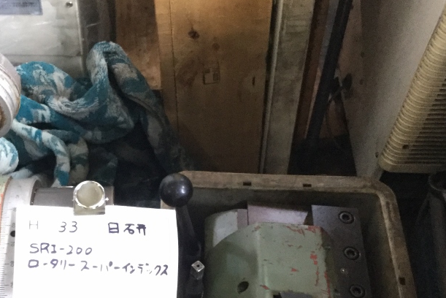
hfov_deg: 36.5
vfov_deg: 24.5
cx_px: 156
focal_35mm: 54
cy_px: 253
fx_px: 669
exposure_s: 1/20
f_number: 2.4
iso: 200
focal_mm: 3.3
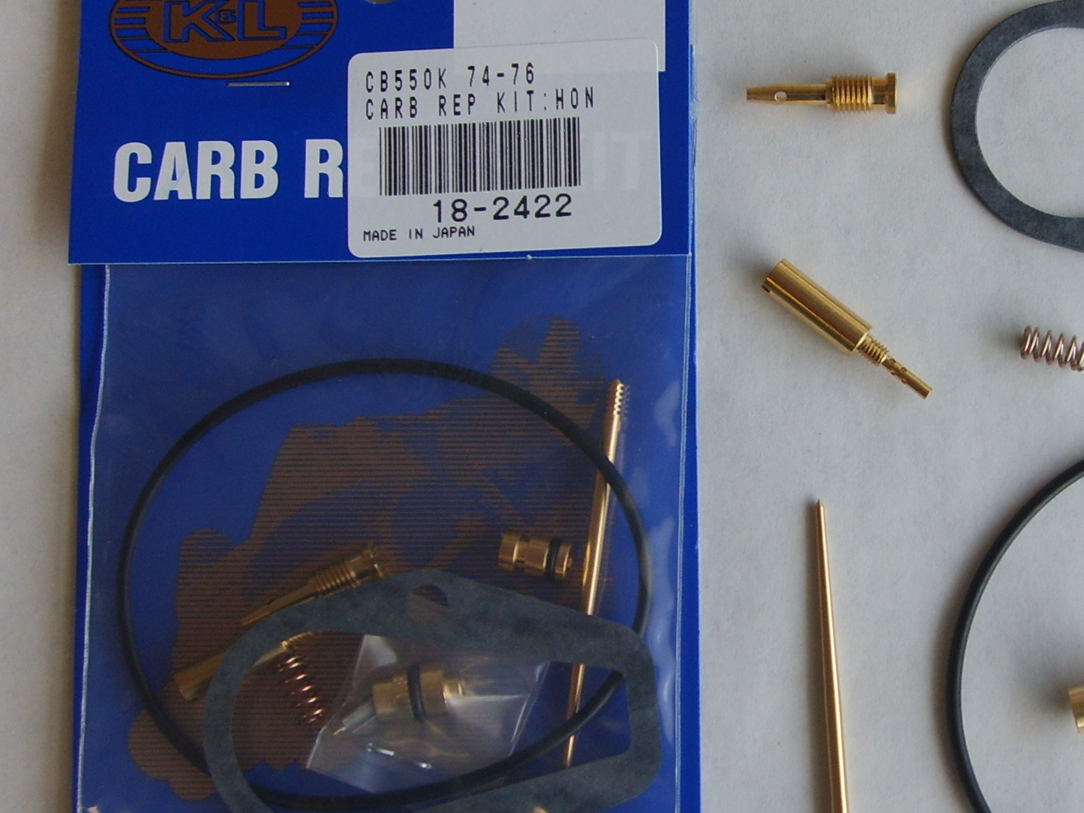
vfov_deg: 23.7
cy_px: 412
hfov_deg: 30.8
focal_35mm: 62
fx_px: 1942
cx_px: 785
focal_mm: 5.8
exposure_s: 1/45
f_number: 2.8
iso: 50
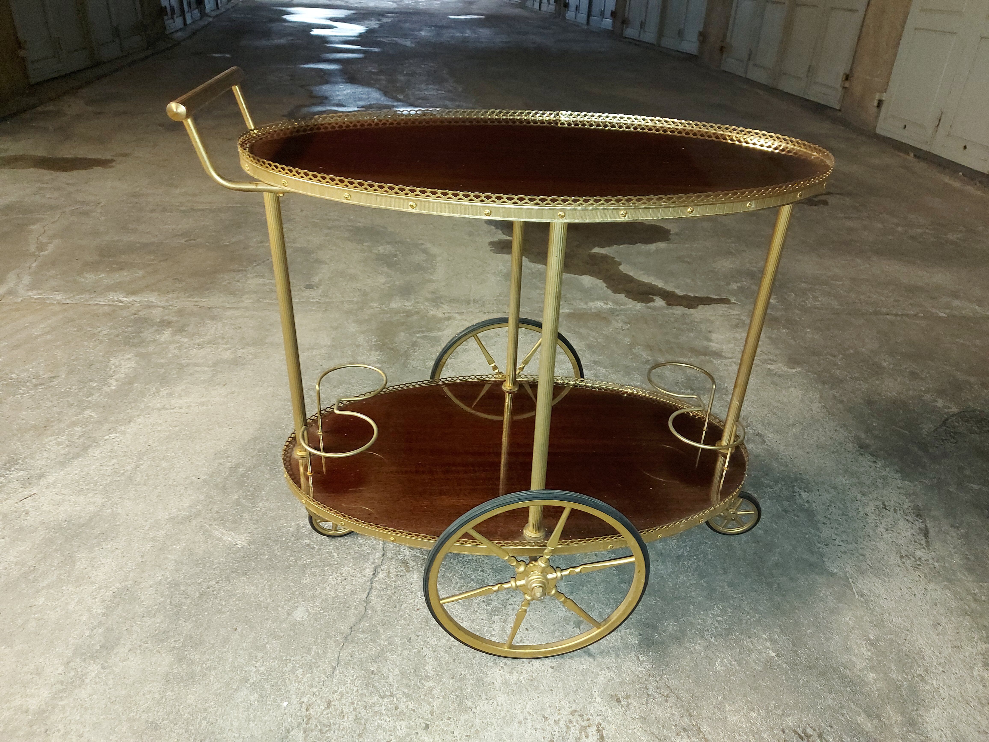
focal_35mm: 24
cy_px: 371
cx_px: 494
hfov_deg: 71.6
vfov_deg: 56.8
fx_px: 686
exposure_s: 1/25
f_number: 1.8
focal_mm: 5.23
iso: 400
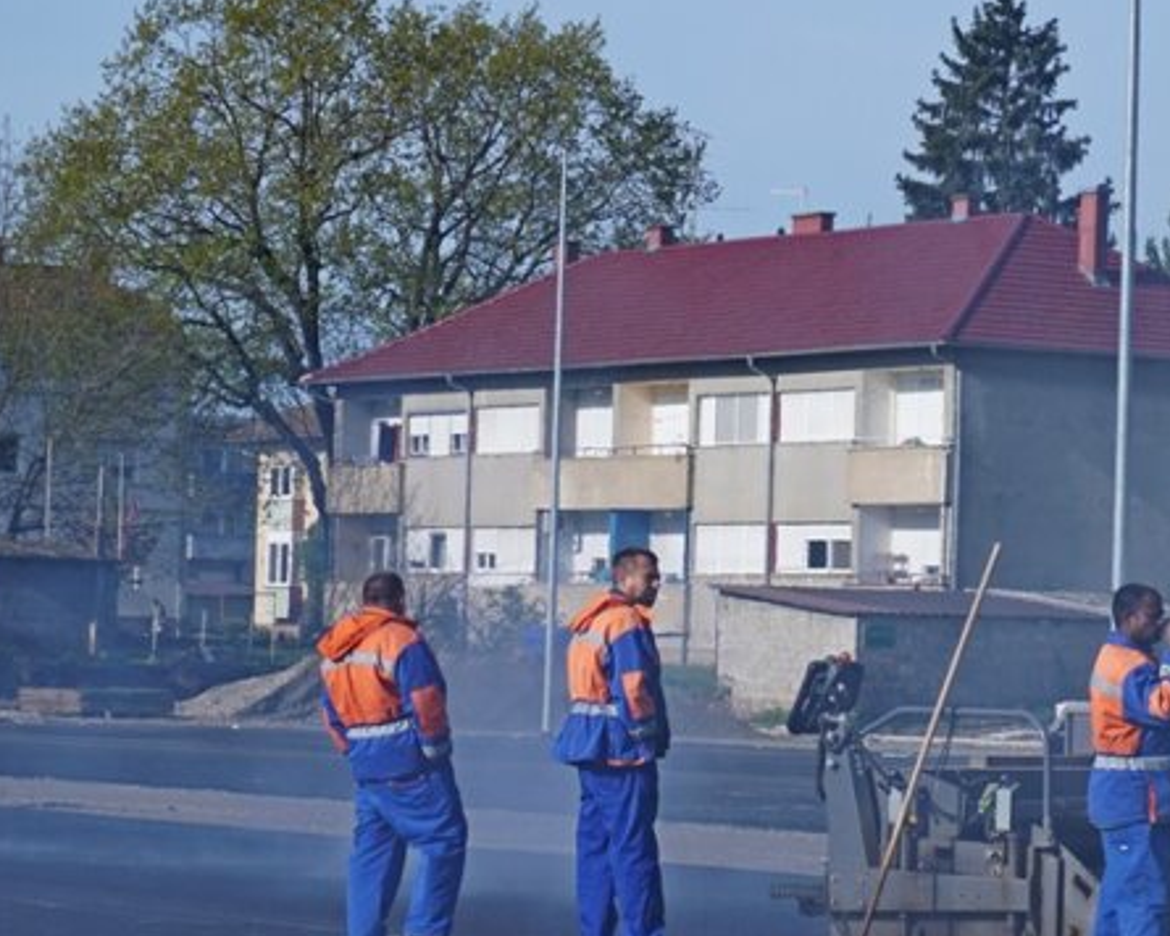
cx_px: 1191
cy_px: 532
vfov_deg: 9.5
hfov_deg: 11.8
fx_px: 5610
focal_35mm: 162
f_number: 5.6
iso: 100
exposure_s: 1/640
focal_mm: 50
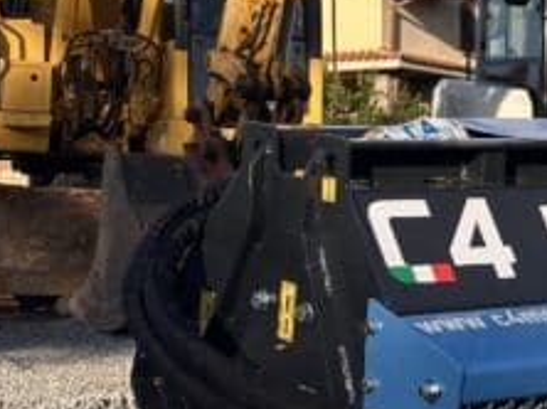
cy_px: 143
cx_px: 631
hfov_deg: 14.7
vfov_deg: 11.4
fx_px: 2052
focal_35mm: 130
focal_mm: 6.86
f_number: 1.78
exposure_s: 1/3597
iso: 64
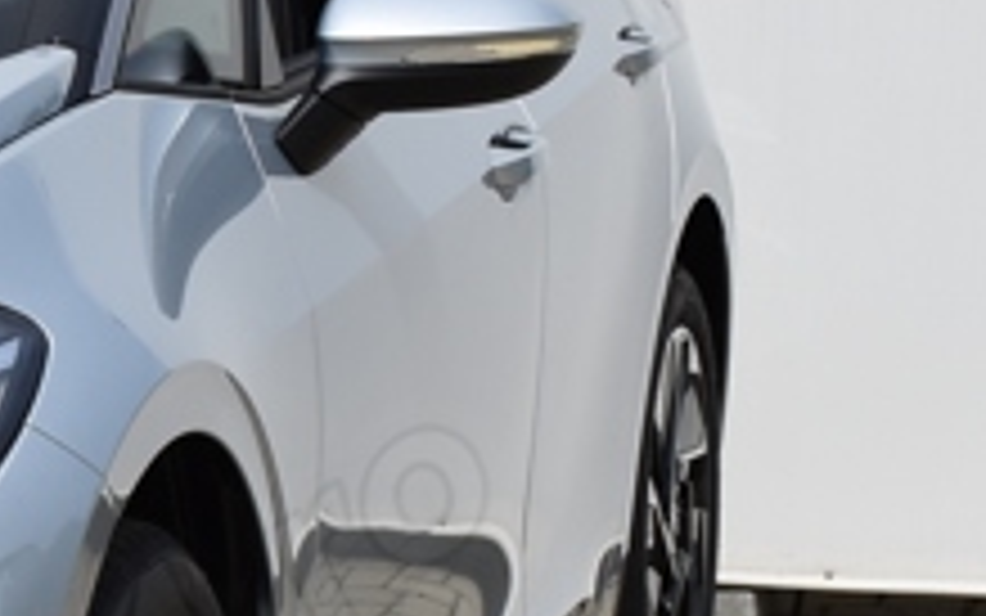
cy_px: 679
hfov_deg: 9.7
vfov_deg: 6.2
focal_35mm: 210
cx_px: -527
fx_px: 5645
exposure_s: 1/400
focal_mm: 30
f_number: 10
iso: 100
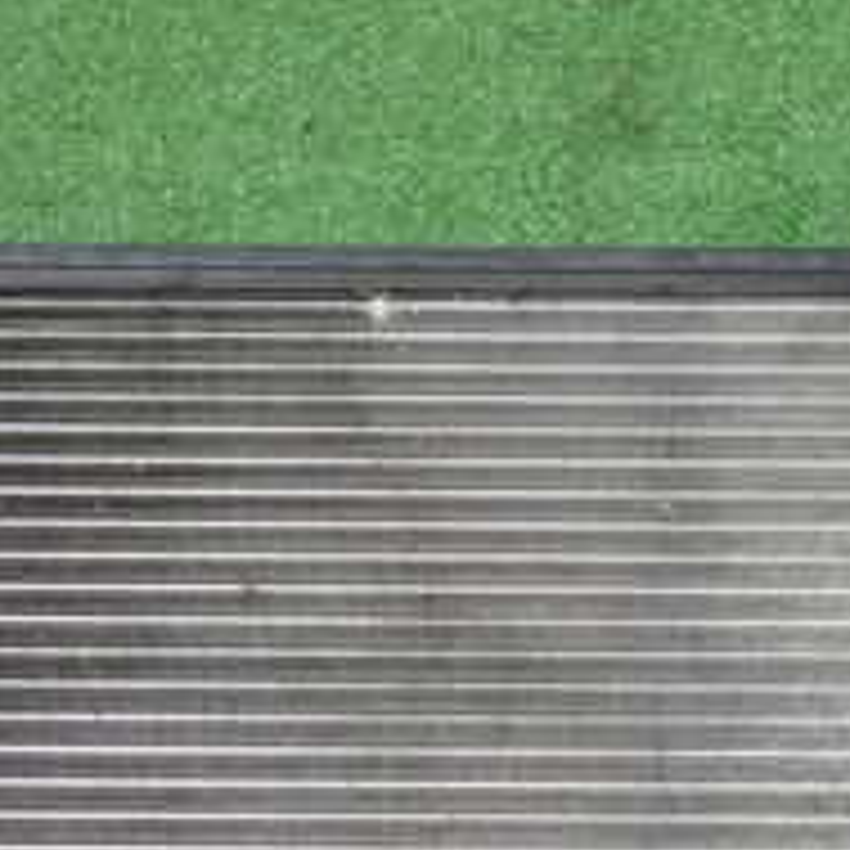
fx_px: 2334
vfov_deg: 19.6
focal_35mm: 84
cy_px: 967
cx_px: 112
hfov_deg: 20.3
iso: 320
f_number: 2.3
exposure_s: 1/30
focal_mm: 5.4
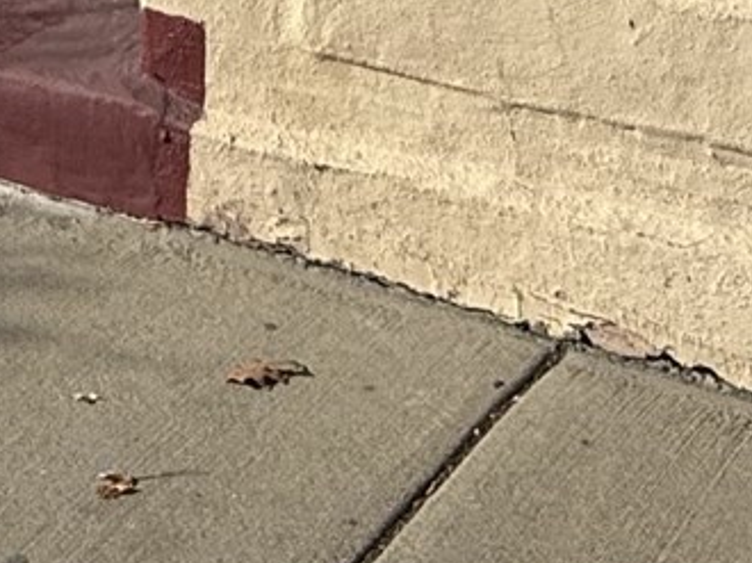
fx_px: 1889
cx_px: 387
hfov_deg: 22.5
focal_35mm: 87
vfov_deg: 13.3
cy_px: -716
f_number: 2.2
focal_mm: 2.22
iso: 50
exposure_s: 1/2976
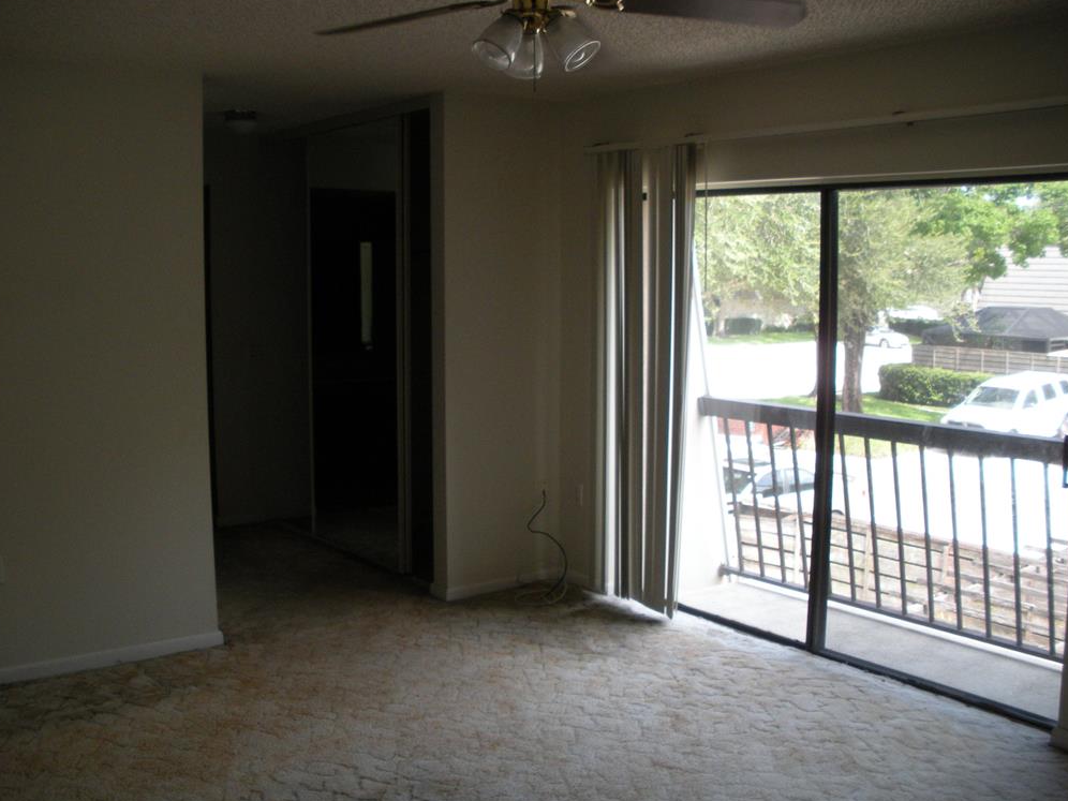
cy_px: 395
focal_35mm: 37
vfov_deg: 38.7
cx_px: 532
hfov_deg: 50.1
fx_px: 1142
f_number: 3.5
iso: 141
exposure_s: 1/69.1
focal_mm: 6.3
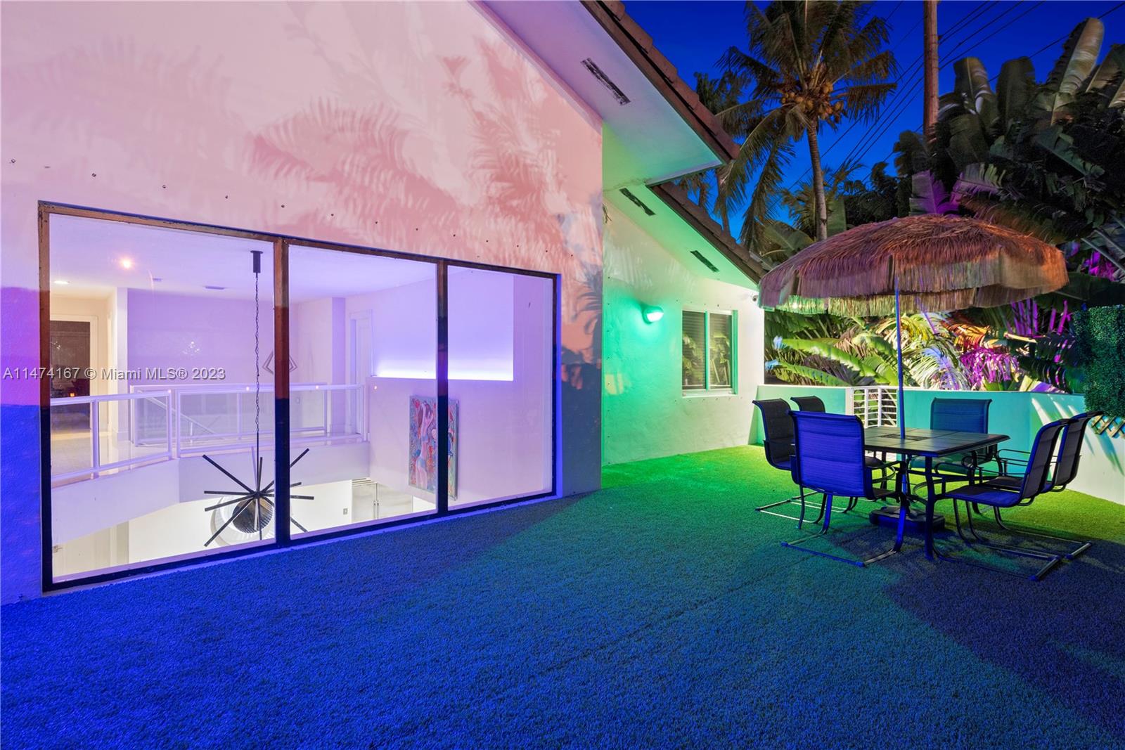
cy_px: 375
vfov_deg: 64.6
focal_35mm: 19
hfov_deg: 86.9
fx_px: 594
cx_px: 562
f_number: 8
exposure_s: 1.6
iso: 640
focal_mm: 19
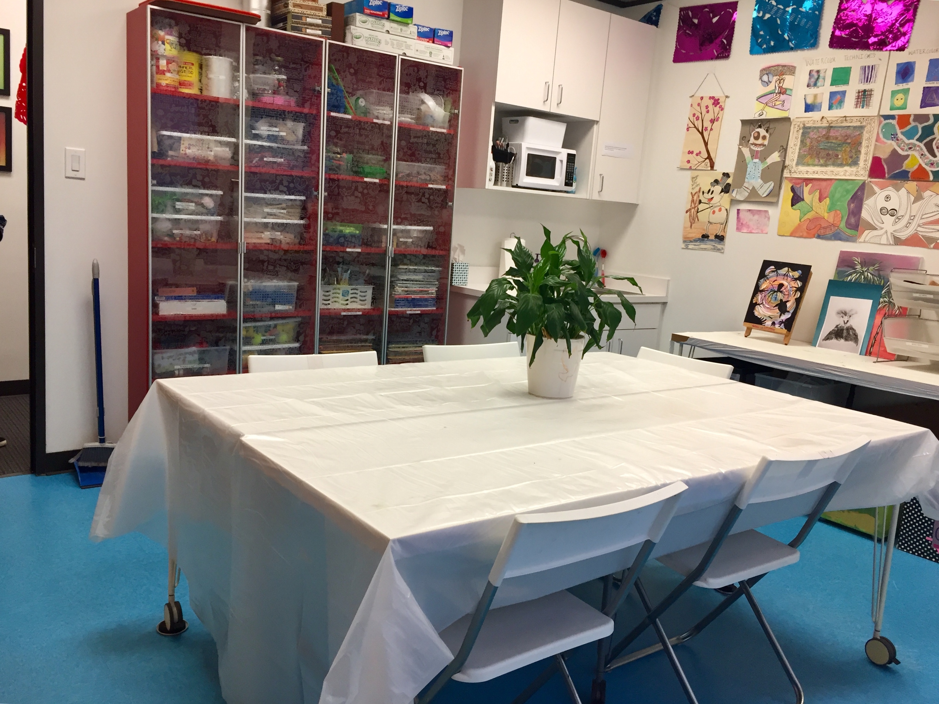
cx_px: 470
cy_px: 352
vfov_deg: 48.2
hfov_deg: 61.6
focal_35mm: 29
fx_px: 787
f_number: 2.2
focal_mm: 4.15
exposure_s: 1/33
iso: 40
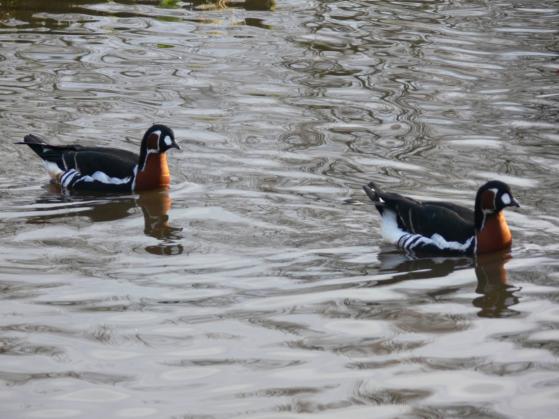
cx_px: 280
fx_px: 3537
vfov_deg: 6.8
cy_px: 210
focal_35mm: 219
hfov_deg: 9.0
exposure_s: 1/100
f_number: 4
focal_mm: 46.3
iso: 80
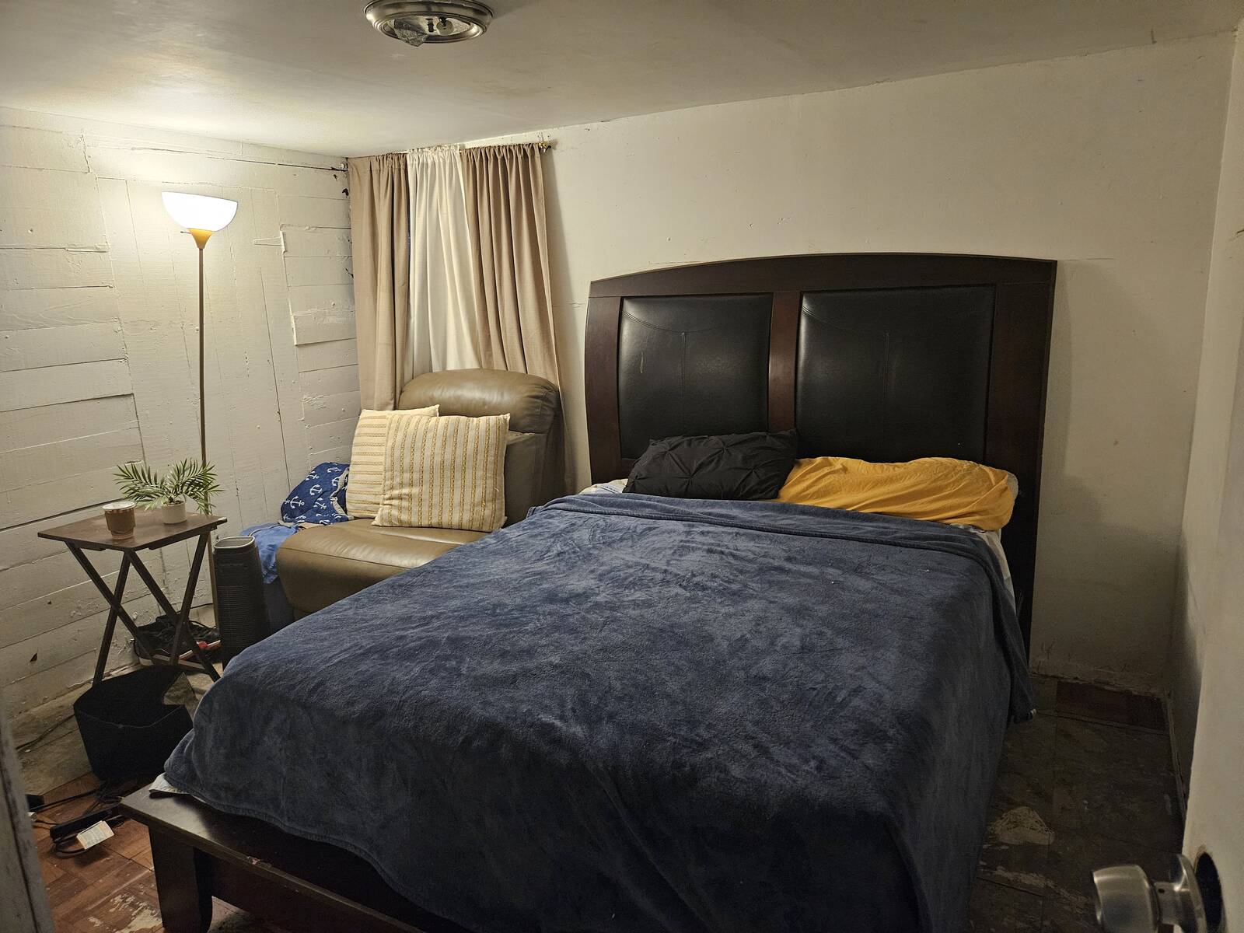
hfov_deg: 73.9
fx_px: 827
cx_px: 622
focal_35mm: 23
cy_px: 466
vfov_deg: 58.9
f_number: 1.8
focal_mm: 5.4
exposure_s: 1/60
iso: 640
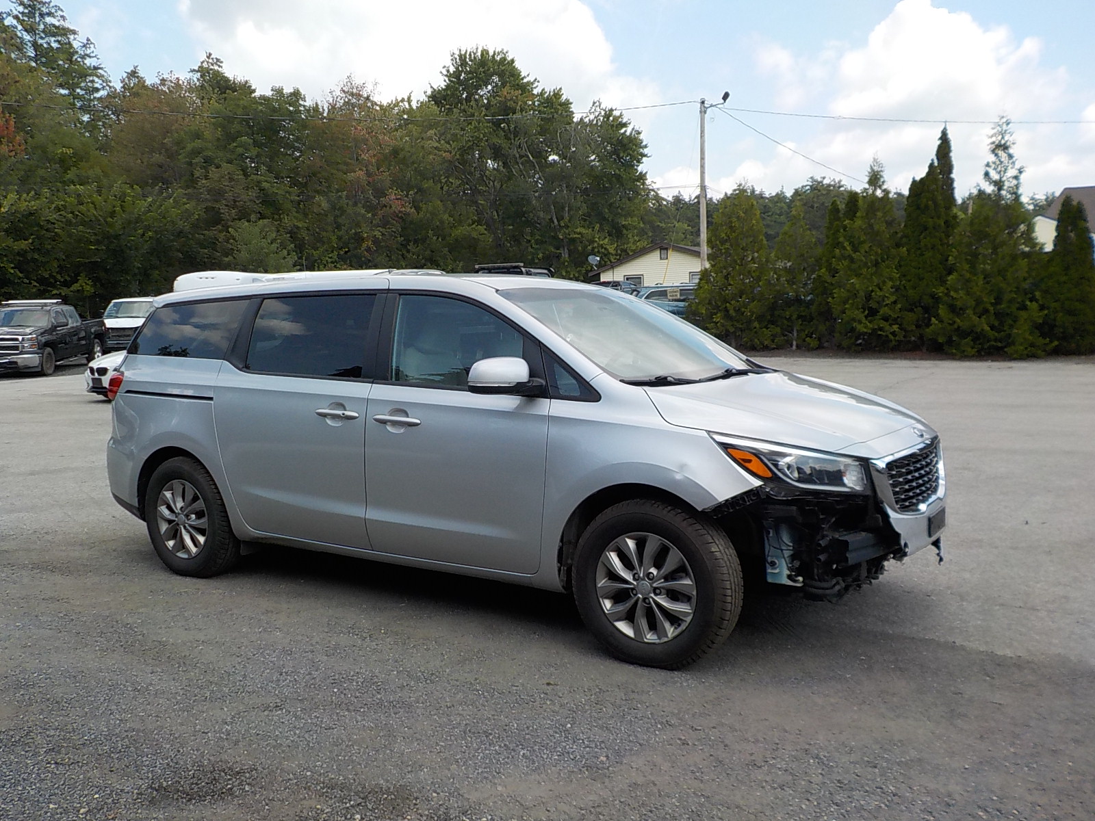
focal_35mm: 30
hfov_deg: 60.0
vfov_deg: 46.8
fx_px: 949
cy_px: 410
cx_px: 548
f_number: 3.3
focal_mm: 4.1
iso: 125
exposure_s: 1/800
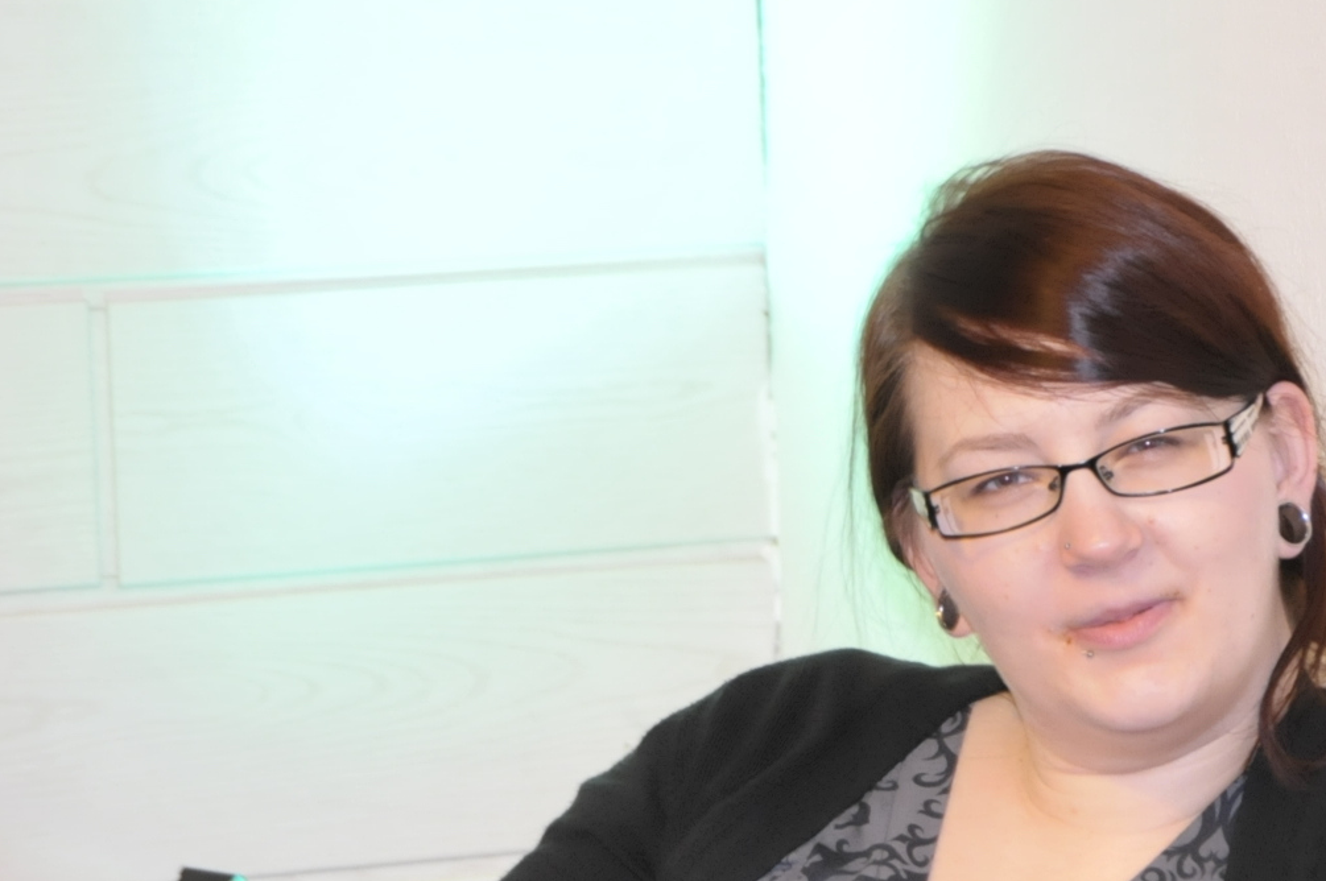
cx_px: 1085
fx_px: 8242
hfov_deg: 9.2
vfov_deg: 6.1
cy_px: 550
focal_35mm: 224
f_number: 5.3
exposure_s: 1/3
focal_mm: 70
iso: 800
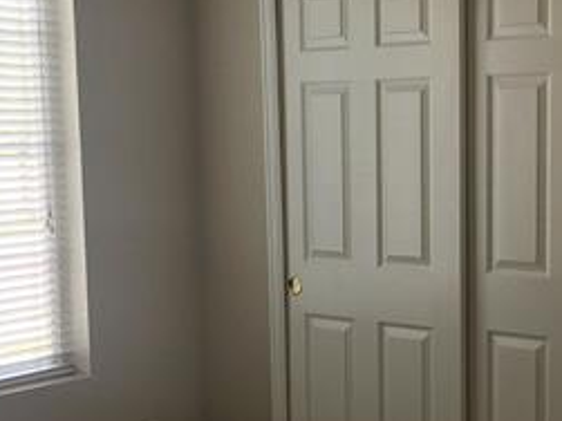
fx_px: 1201
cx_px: 410
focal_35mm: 74
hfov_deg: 26.1
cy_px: 272
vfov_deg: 19.8
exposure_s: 1/40
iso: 25
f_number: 2.2
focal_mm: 4.15
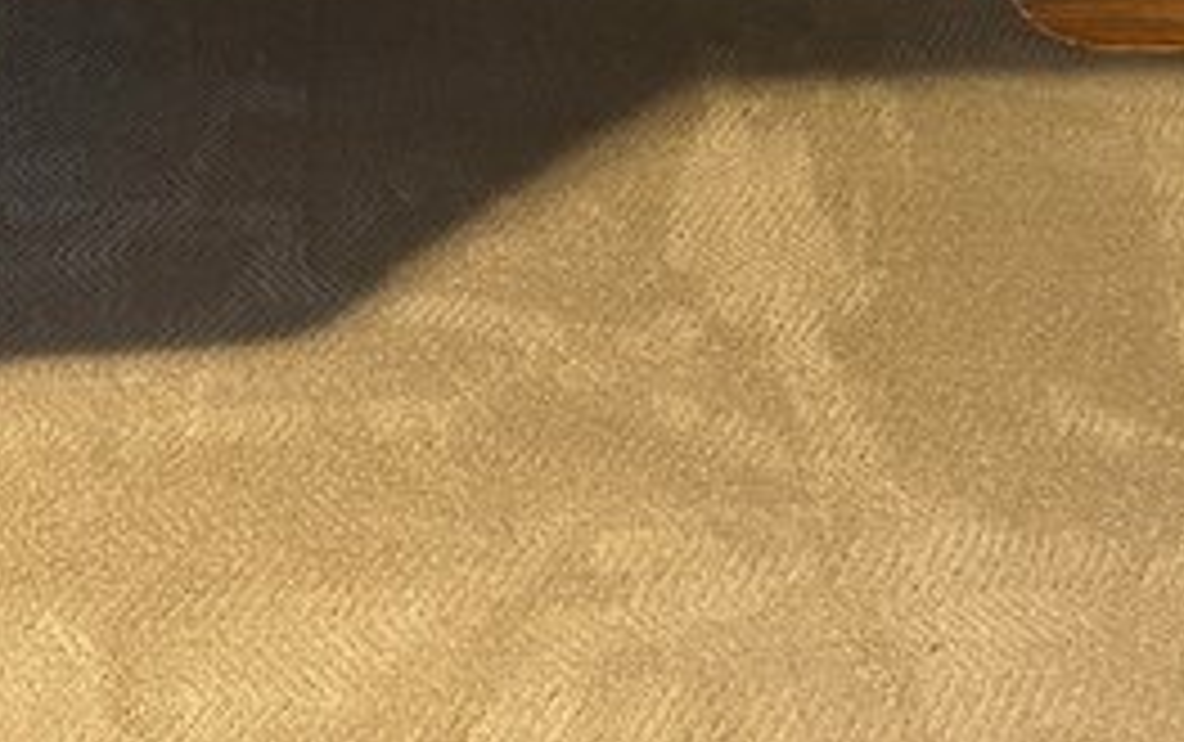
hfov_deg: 30.9
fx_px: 2132
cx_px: 430
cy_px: -299
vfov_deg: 18.1
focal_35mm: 66
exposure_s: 1/30
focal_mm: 4.25
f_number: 1.8
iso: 800
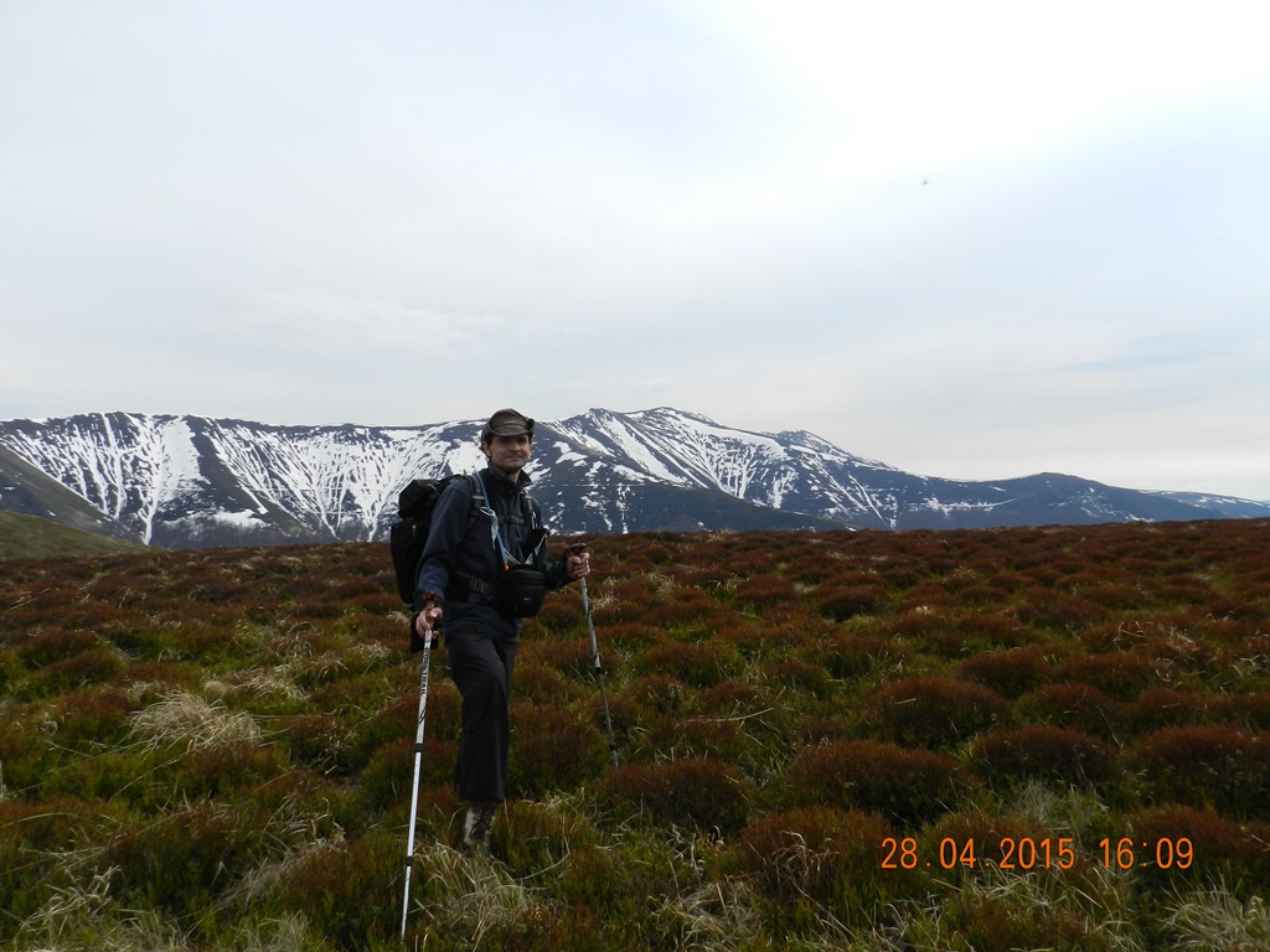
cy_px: 476
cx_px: 635
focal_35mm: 23
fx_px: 844
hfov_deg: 73.9
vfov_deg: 58.9
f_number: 4.5
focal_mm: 4
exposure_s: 1/800
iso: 160
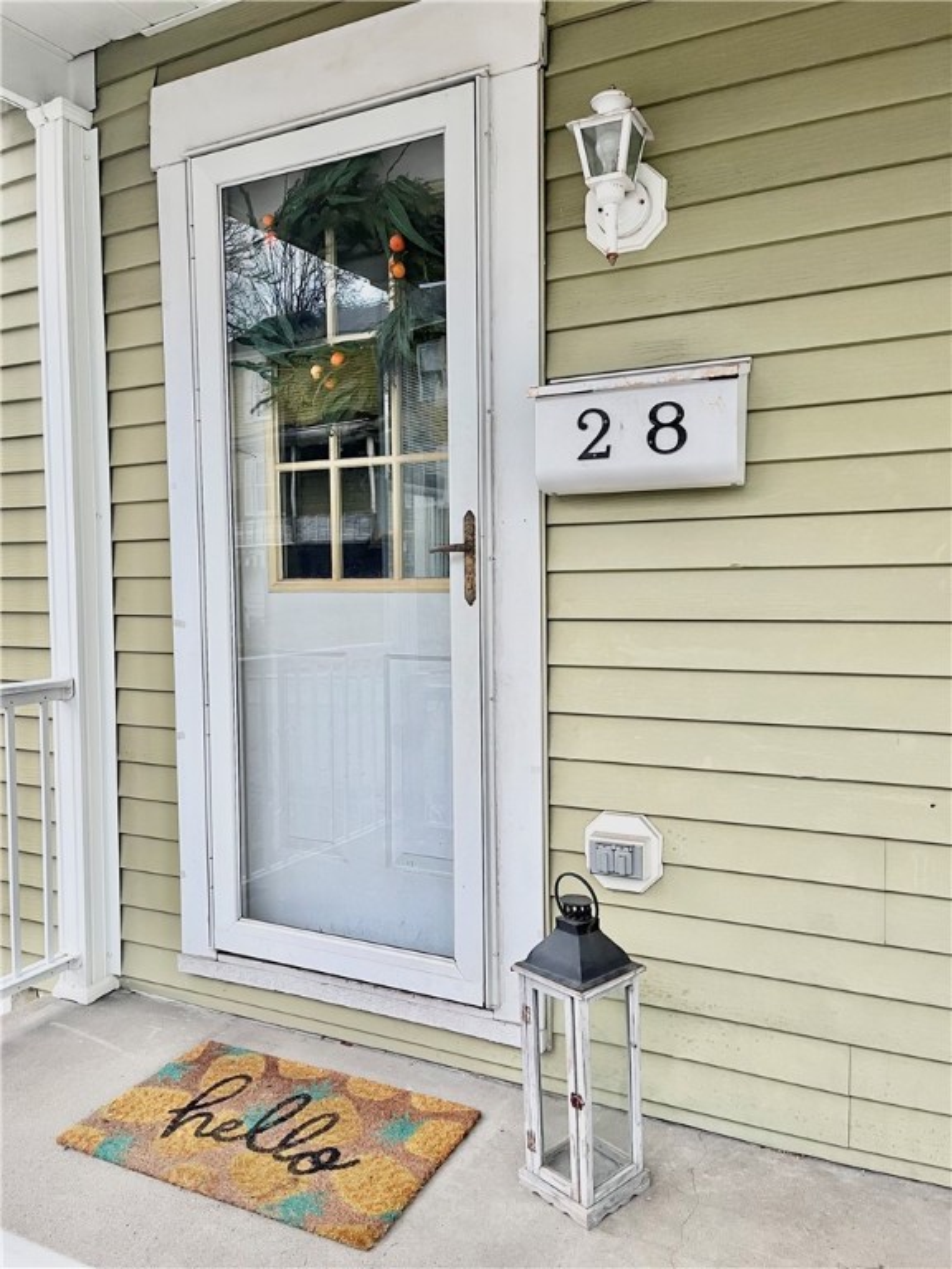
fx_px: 953
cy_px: 634
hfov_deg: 53.1
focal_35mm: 26
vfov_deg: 67.3
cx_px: 476
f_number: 1.6
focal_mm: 5.1
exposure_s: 1/89
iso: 125
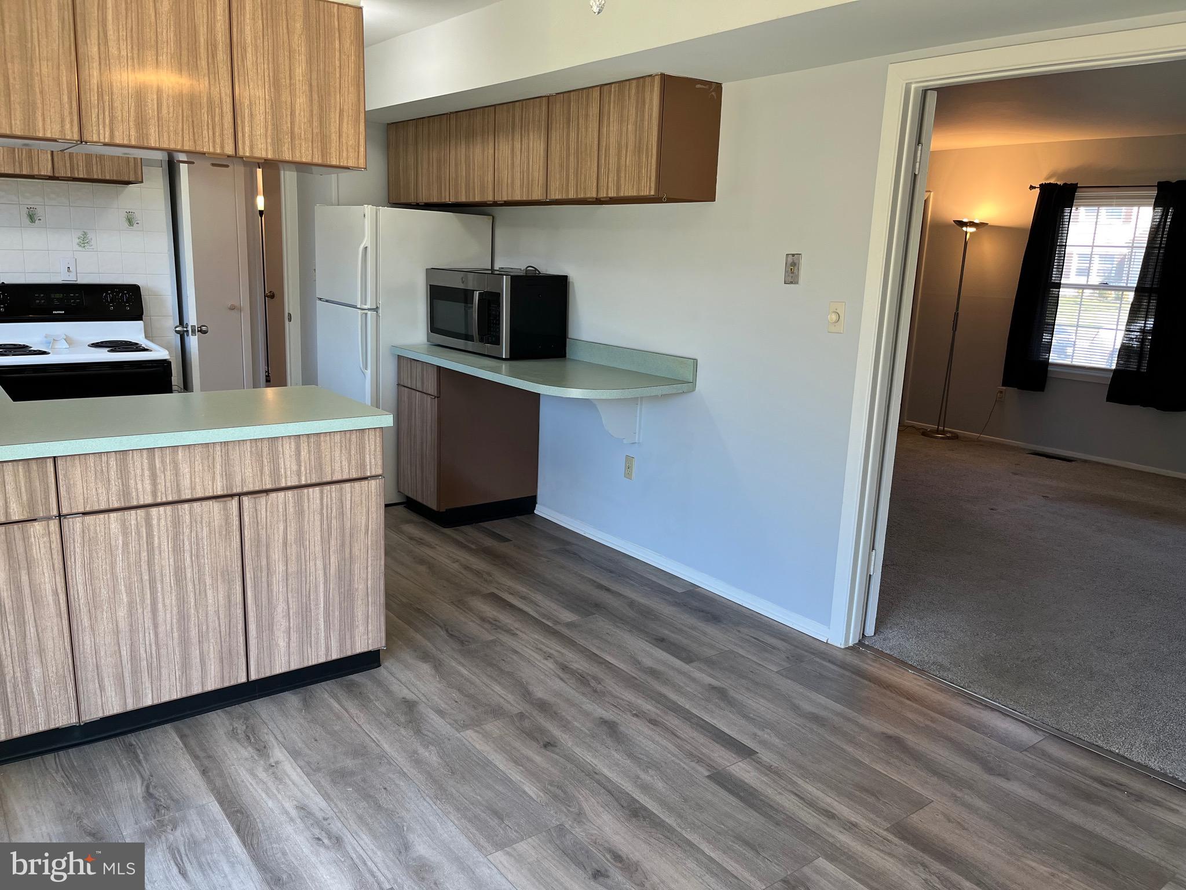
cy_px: 445
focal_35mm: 26
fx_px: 891
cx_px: 593
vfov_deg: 53.1
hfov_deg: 67.3
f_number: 1.6
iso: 80
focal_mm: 5.1
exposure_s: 1/120
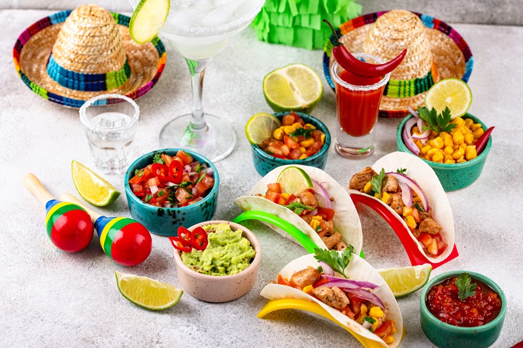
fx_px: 1525
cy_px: 174
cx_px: 262
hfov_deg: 19.5
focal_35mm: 105
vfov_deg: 13.0
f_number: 9
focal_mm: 105
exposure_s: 1/100
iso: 100
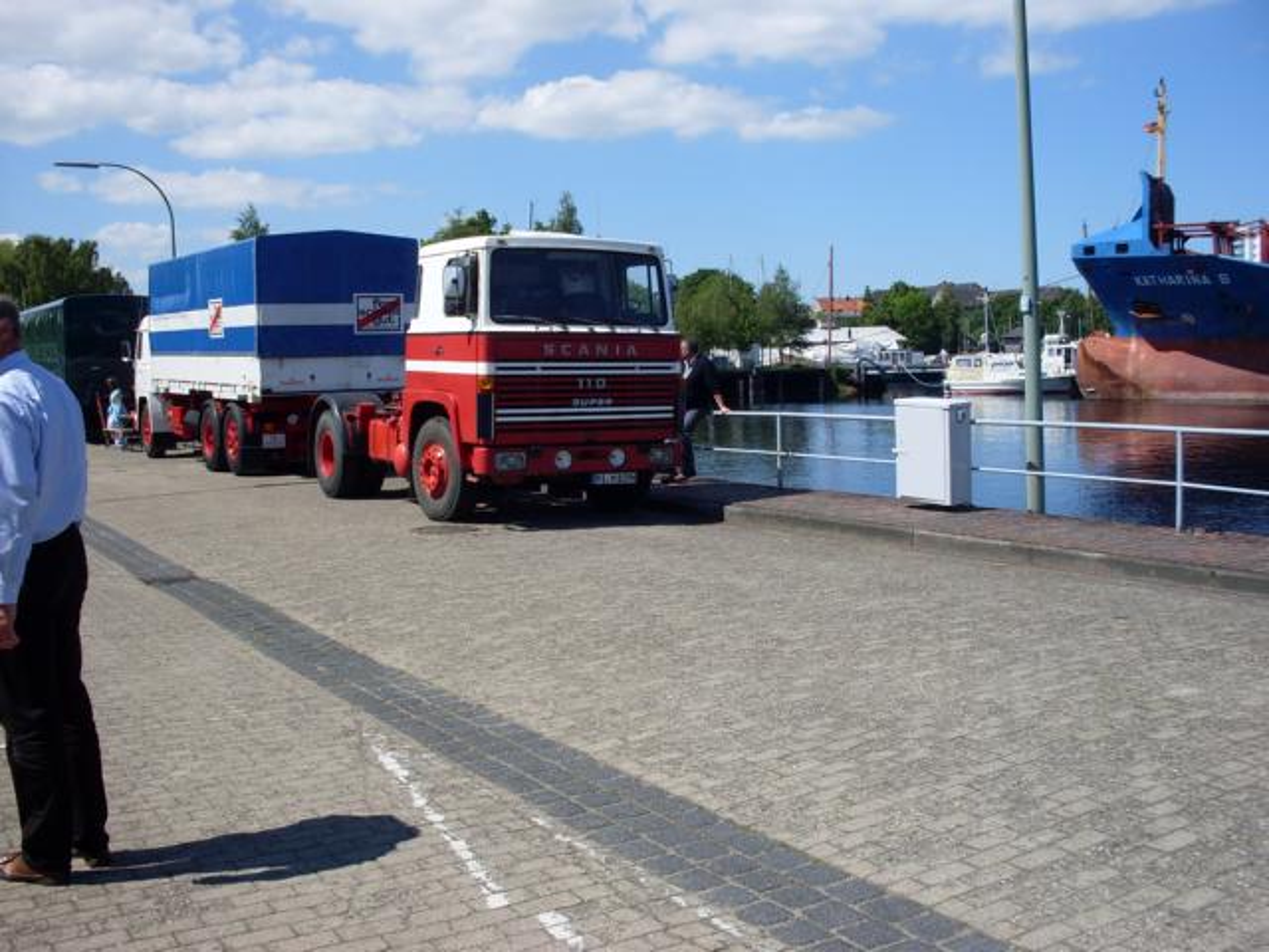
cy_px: 476
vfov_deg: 37.7
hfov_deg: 49.0
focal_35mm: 38
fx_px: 1393
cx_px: 634
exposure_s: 1/250
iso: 80
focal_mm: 6.3
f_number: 8.4
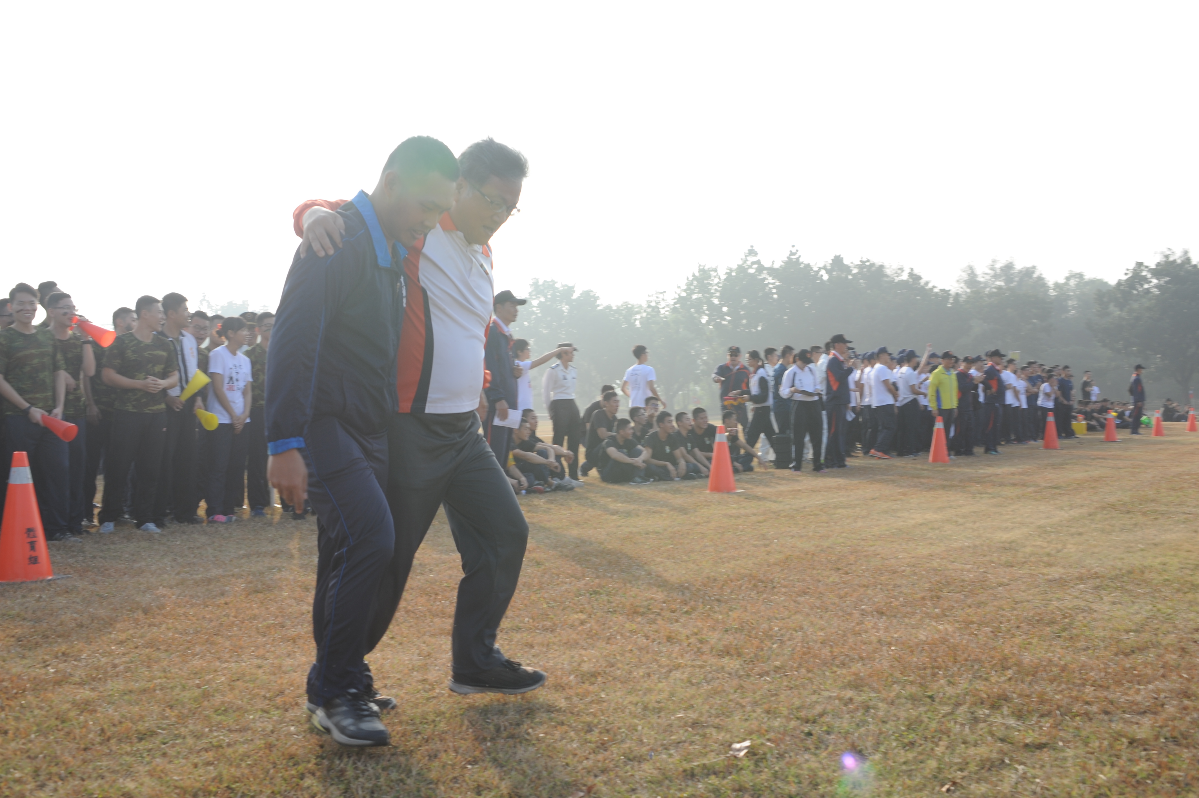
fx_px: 1331
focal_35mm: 40
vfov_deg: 33.4
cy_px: 399
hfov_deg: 48.5
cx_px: 600
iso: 200
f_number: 8
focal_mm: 40
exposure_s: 1/250
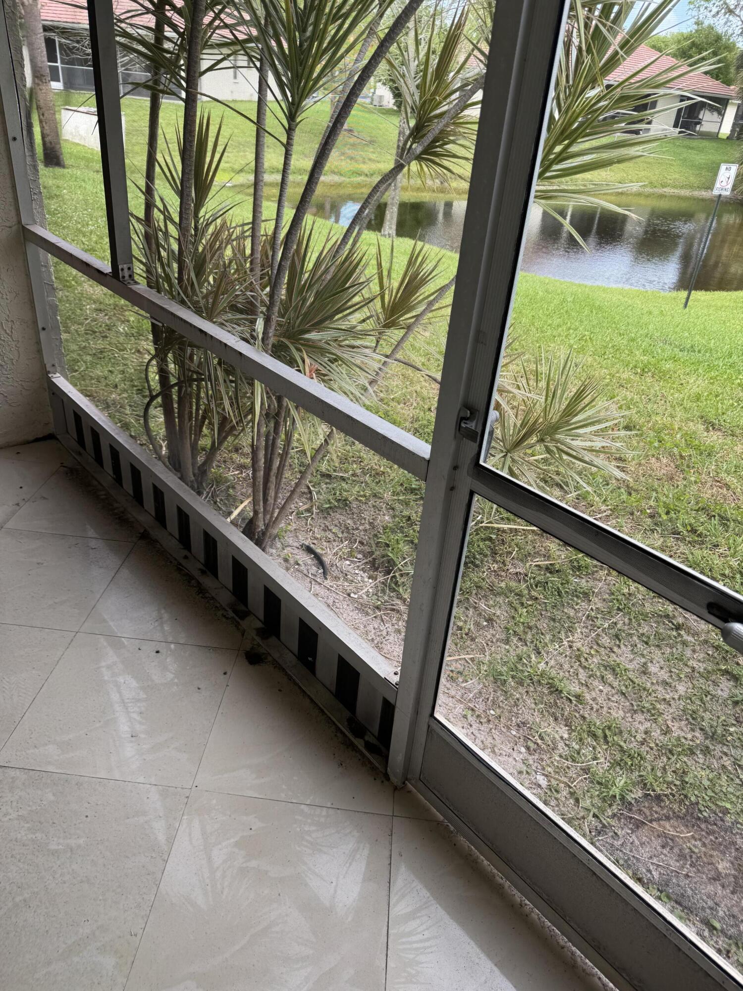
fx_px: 687
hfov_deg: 56.8
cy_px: 496
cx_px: 372
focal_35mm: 24
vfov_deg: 71.6
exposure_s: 1/664
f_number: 1.78
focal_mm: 6.76
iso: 80
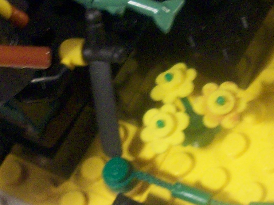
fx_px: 989
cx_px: 257
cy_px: 73
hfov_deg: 15.5
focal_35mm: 125
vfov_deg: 11.8
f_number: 2.8
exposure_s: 1/60
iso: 119
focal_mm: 5.7
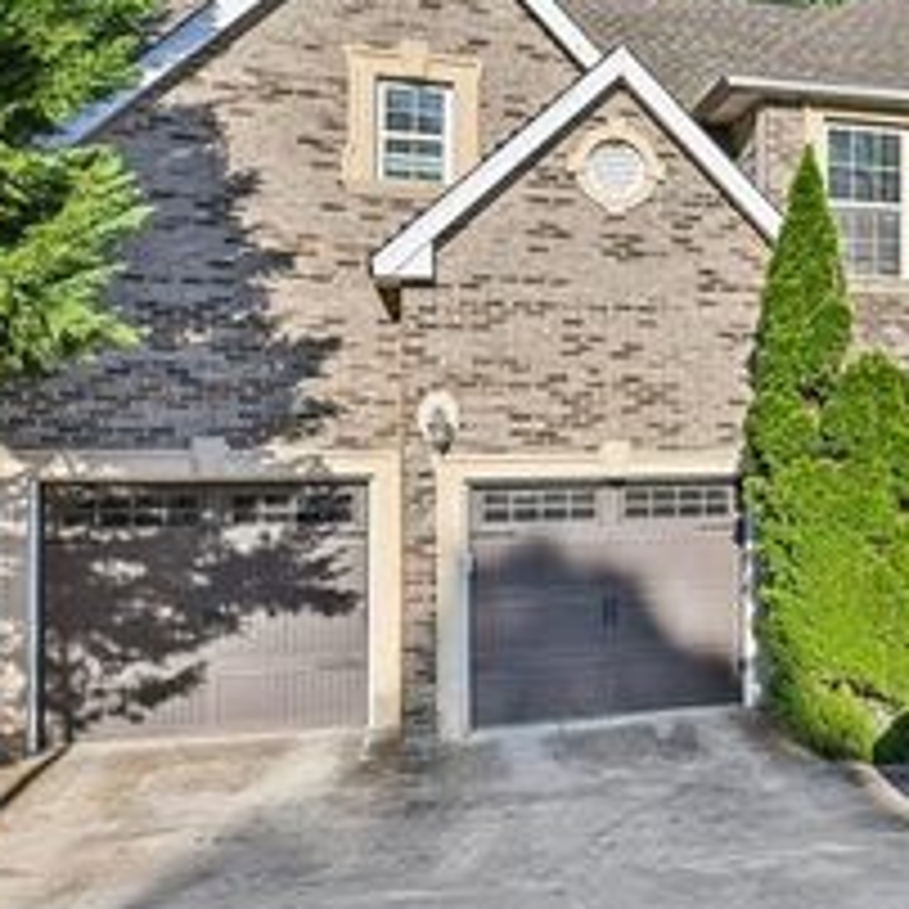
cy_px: 430
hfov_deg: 35.9
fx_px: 1248
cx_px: 918
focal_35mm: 42
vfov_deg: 40.0
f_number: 8
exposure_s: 1/320
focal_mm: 20
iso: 100
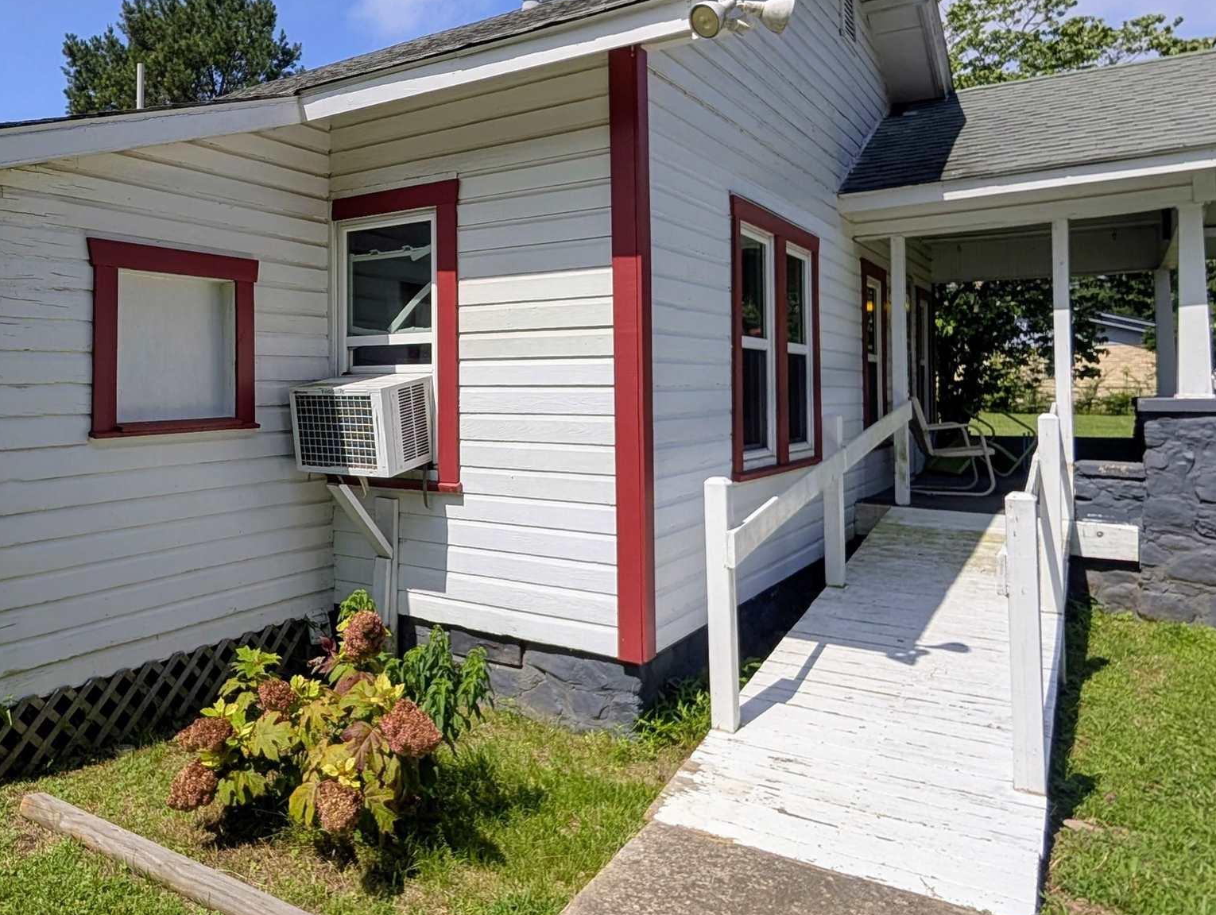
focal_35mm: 24
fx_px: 844
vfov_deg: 56.5
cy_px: 364
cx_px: 374
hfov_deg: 68.8
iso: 54
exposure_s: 1/5319
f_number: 1.7
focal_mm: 2.02
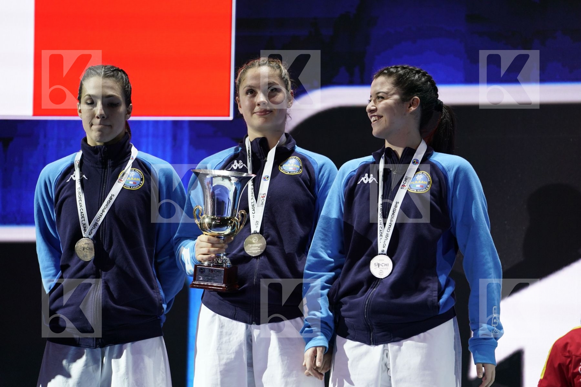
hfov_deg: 10.3
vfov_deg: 6.9
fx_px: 3228
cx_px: 290
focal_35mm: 200
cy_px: 194
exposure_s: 1/250
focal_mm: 200
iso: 500
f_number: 2.8
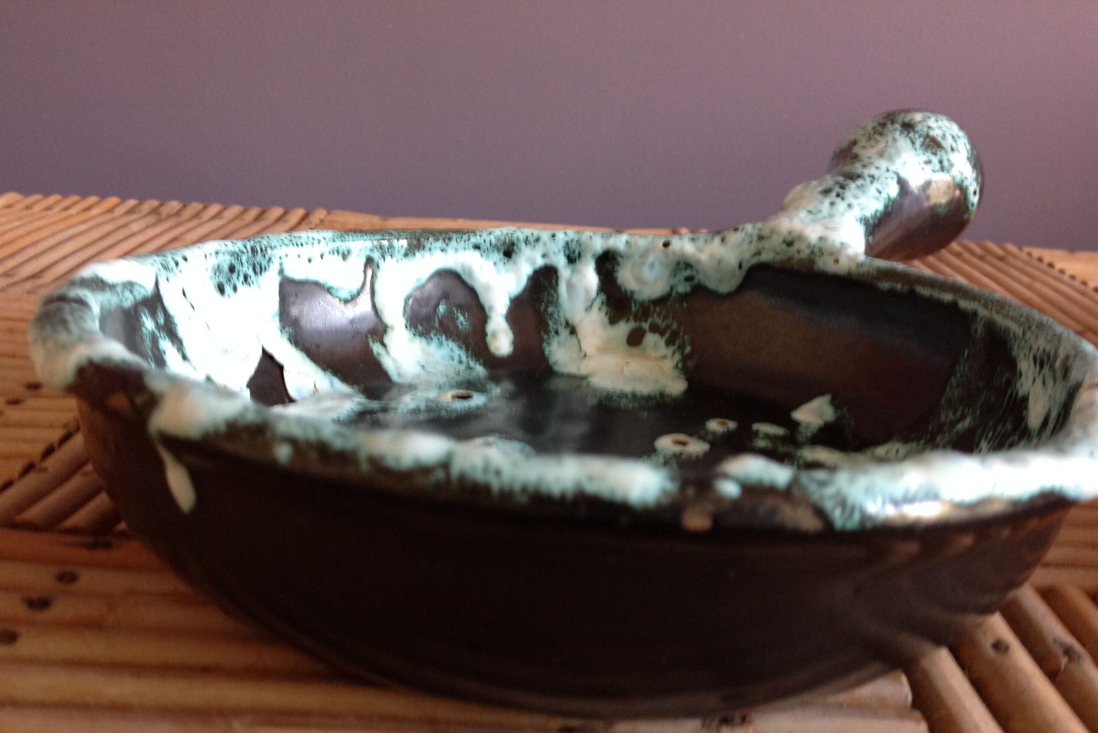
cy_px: 417
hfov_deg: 51.9
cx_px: 543
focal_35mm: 37
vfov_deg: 35.9
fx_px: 1129
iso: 125
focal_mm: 4.28
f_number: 2.4
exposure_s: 1/15
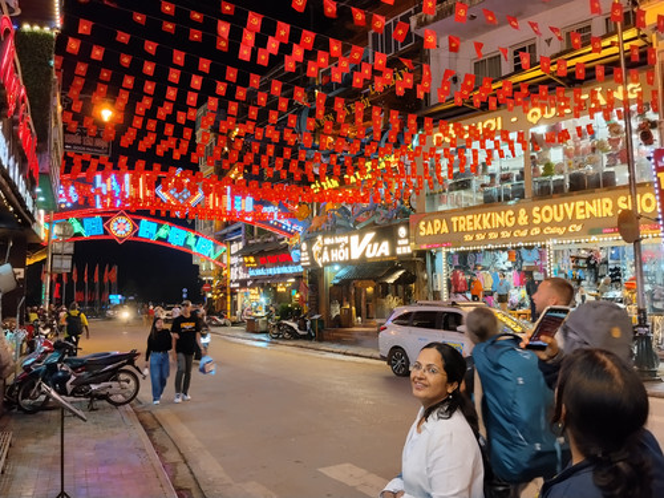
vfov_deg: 48.2
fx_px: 556
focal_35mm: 29
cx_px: 332
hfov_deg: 61.7
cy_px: 249
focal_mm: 4.22
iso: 100
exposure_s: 1/33.3
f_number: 1.8
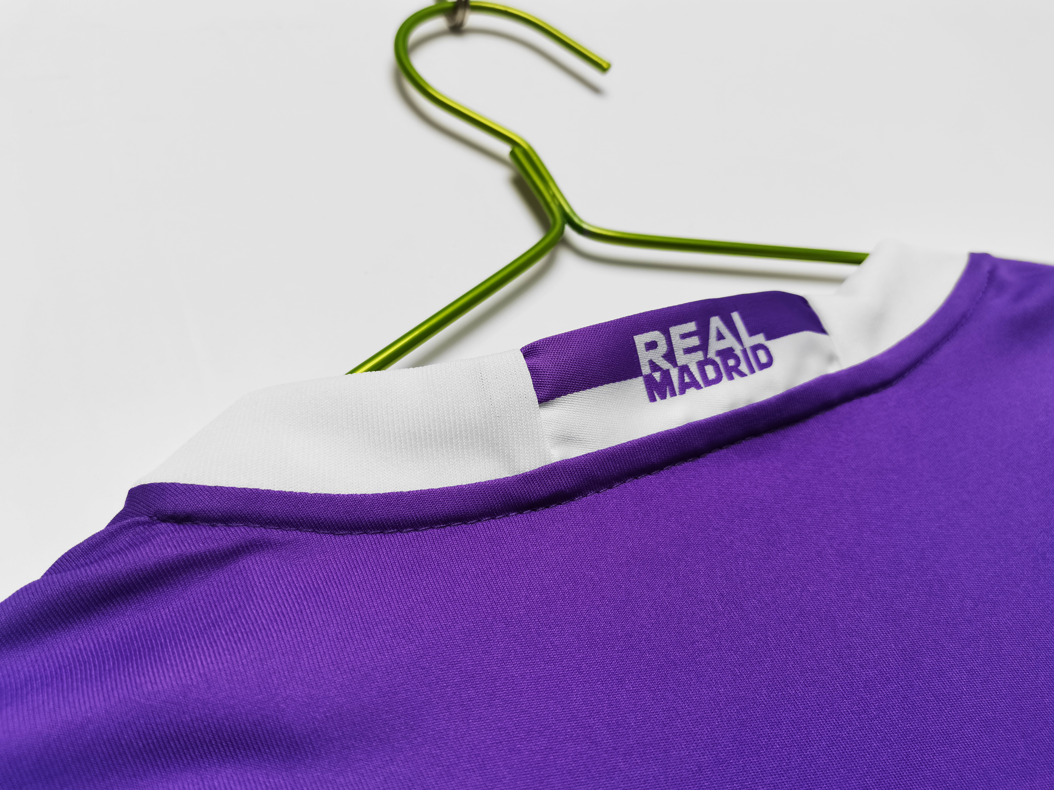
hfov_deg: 67.3
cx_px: 527
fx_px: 792
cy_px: 395
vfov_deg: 53.1
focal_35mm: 26
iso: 50
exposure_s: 1/105
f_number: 1.8
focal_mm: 5.58
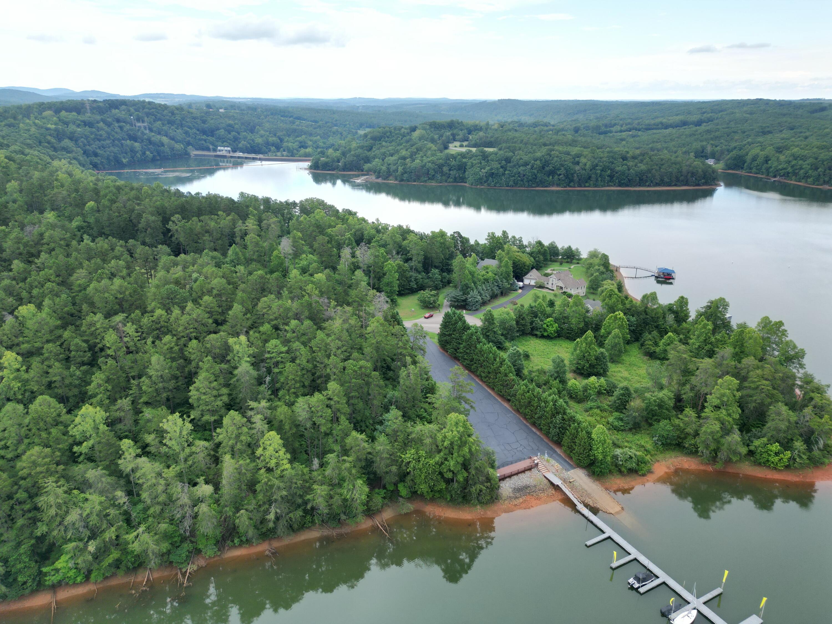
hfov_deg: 71.6
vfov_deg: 56.8
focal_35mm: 24
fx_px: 577
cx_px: 416
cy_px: 312
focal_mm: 6.72
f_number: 1.7
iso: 100
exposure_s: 1/800
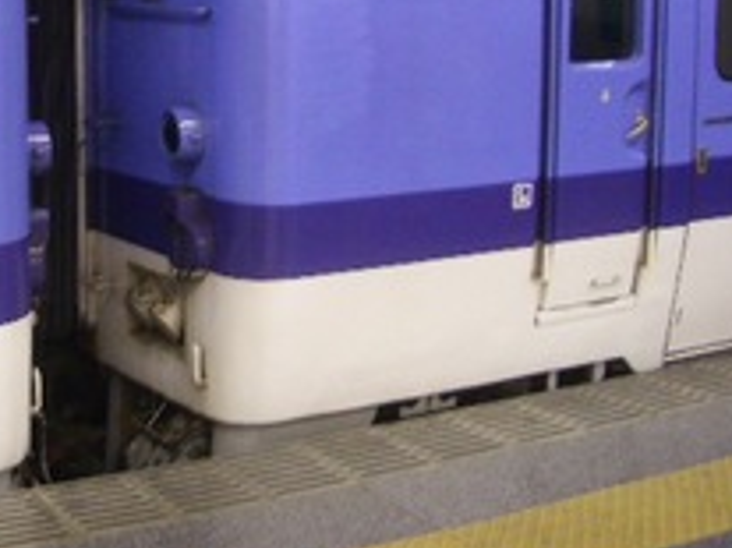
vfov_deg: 22.2
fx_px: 1374
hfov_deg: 28.9
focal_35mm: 65
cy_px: 92
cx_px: 103
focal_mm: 5.8
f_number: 2.6
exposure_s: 1/20
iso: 200
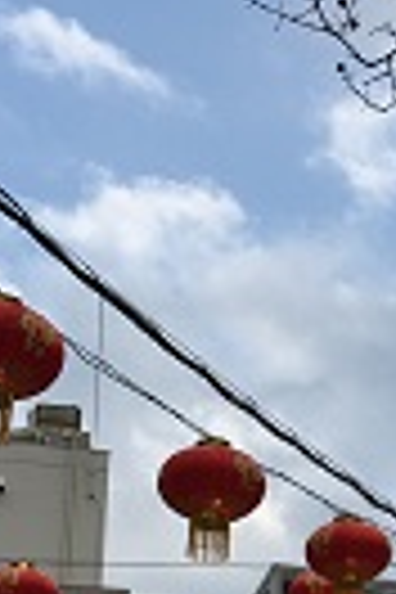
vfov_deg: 18.1
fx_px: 1815
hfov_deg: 12.1
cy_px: 590
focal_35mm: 110
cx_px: 504
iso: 25
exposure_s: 1/938
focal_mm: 4.15
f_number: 2.2
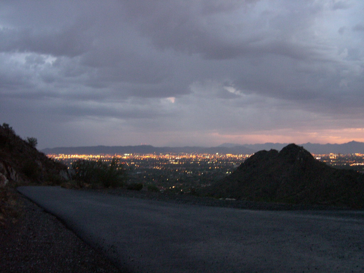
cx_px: 182
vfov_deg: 37.7
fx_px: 400
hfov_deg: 49.0
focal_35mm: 38
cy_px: 136
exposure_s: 1/4.9
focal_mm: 8
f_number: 2.8
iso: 400
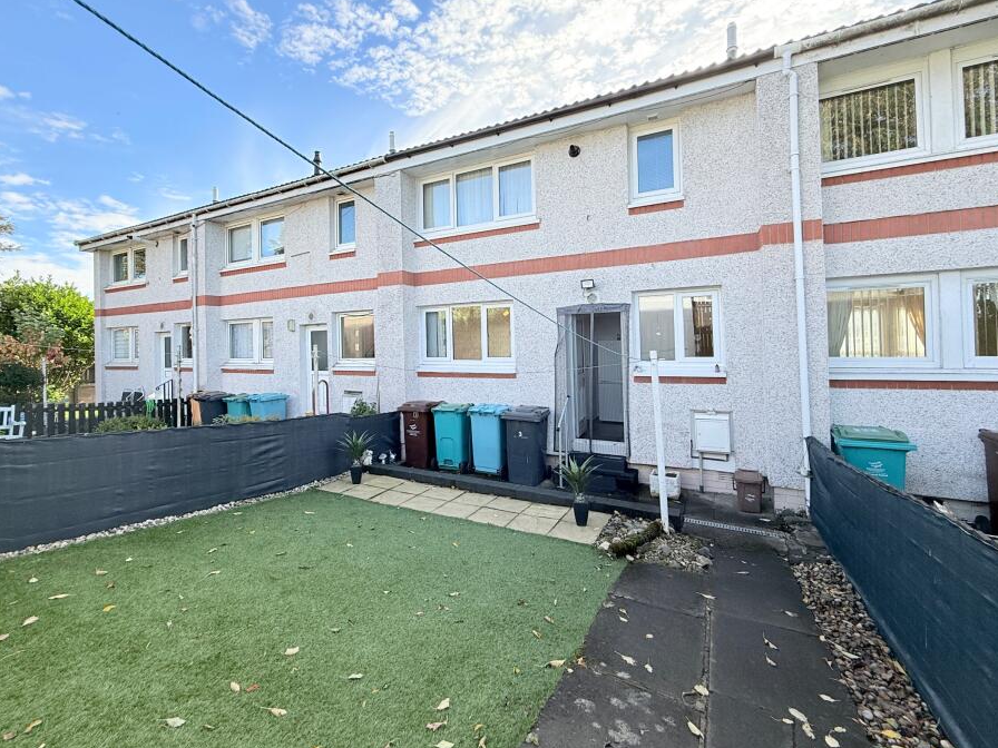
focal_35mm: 16
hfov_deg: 94.3
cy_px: 332
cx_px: 460
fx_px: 461
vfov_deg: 77.8
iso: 50
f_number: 2.2
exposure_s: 1/451
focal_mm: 2.22
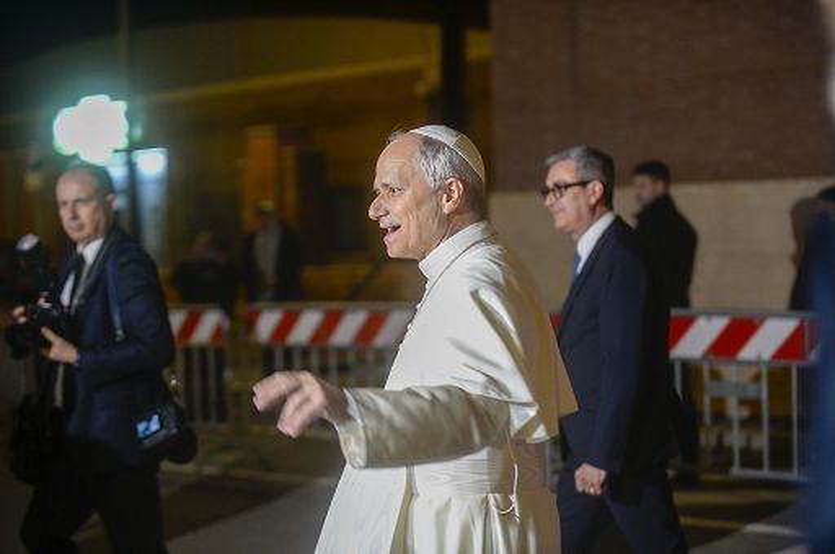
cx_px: 418
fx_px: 1807
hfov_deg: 26.0
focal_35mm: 78
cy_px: 277
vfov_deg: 17.4
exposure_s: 1/100
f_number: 2.8
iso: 3200
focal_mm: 78
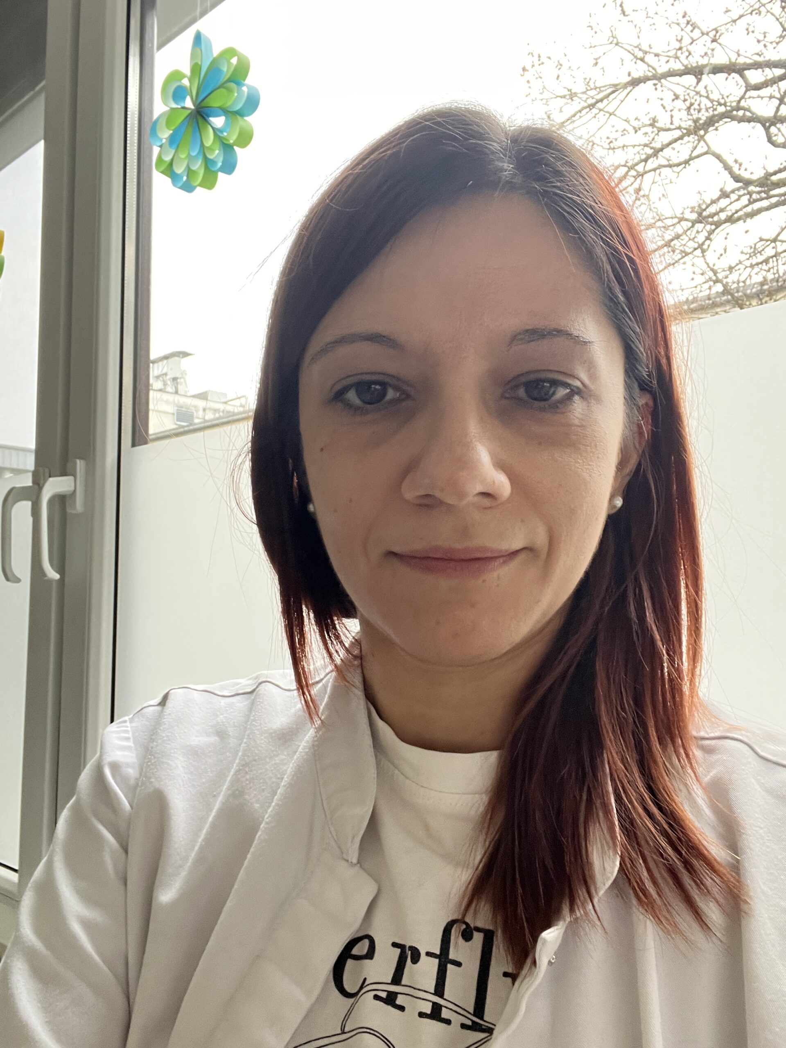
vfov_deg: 60.0
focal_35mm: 30
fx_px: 908
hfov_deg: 46.8
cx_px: 393
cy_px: 524
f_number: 2.2
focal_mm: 2.71
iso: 250
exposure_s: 1/50
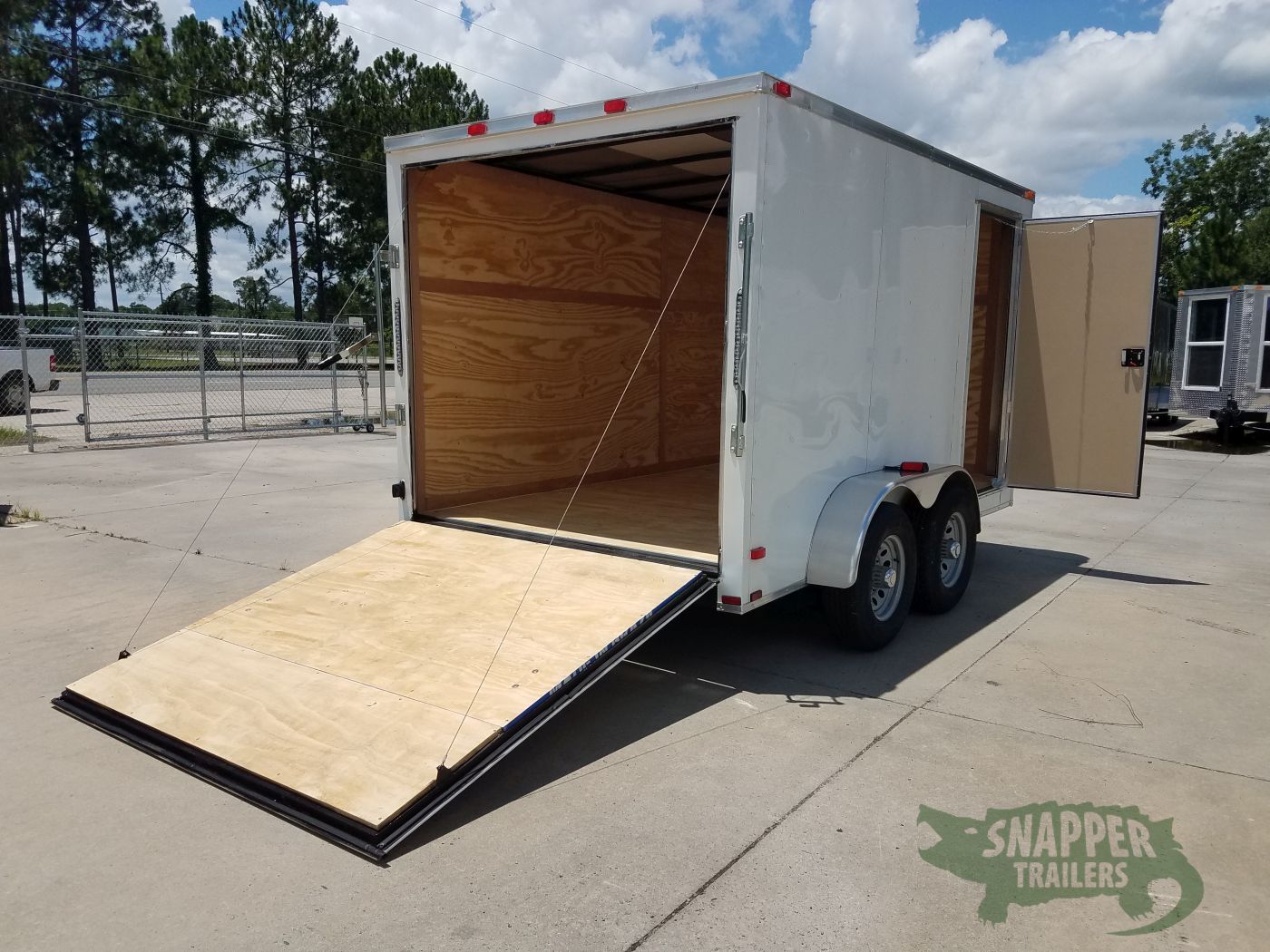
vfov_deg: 53.1
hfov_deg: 67.3
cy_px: 476
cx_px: 635
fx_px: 954
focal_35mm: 26
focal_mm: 4.2
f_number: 1.7
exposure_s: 1/4128
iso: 40
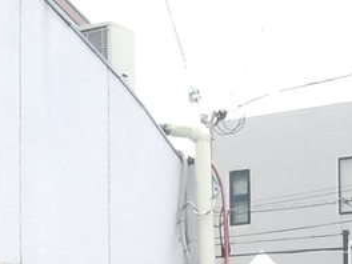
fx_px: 1525
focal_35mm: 150
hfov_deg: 12.7
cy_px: 397
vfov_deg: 9.6
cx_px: -112
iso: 160
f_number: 4
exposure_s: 1/125
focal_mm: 5.9
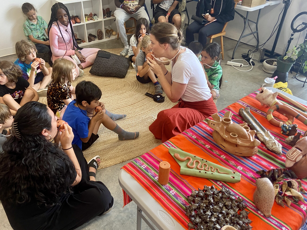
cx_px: 147
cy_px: 126
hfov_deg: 61.6
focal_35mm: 29
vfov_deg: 48.2
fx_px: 257
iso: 200
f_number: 1.8
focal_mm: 4.25
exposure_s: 1/60
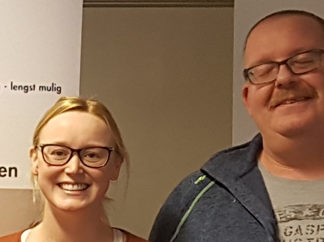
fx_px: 1113
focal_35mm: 119
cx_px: -155
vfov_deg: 11.8
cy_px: 373
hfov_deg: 15.4
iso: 160
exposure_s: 1/33
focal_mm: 4.2
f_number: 1.7
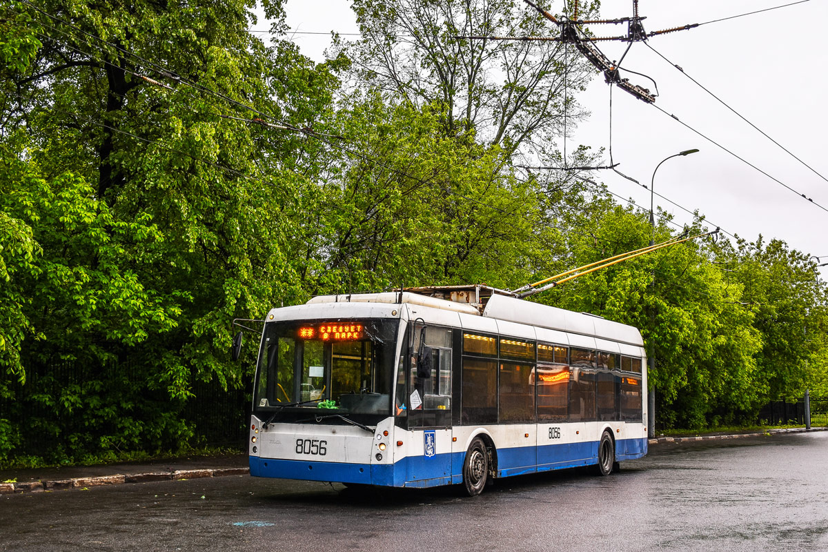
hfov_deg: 53.1
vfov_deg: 36.9
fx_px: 828
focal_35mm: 36
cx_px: 414
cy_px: 276
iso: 200
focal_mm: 24
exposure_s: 1/30
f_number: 5
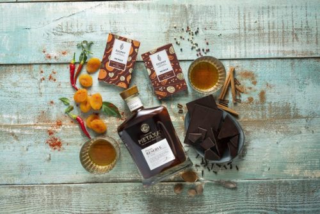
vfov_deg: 27.0
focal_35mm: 50
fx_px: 445
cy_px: 107
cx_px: 160
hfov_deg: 39.6
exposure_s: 1/125
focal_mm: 50
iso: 100
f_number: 9
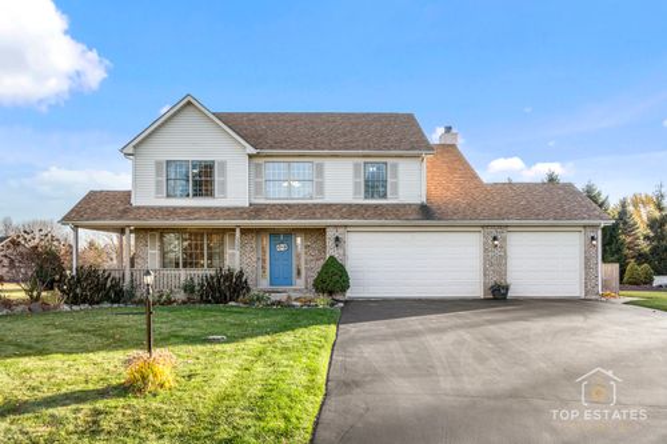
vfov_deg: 42.3
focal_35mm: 31
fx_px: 574
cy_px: 222
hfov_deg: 60.3
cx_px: 334
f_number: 10
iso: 100
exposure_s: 1/8
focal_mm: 31
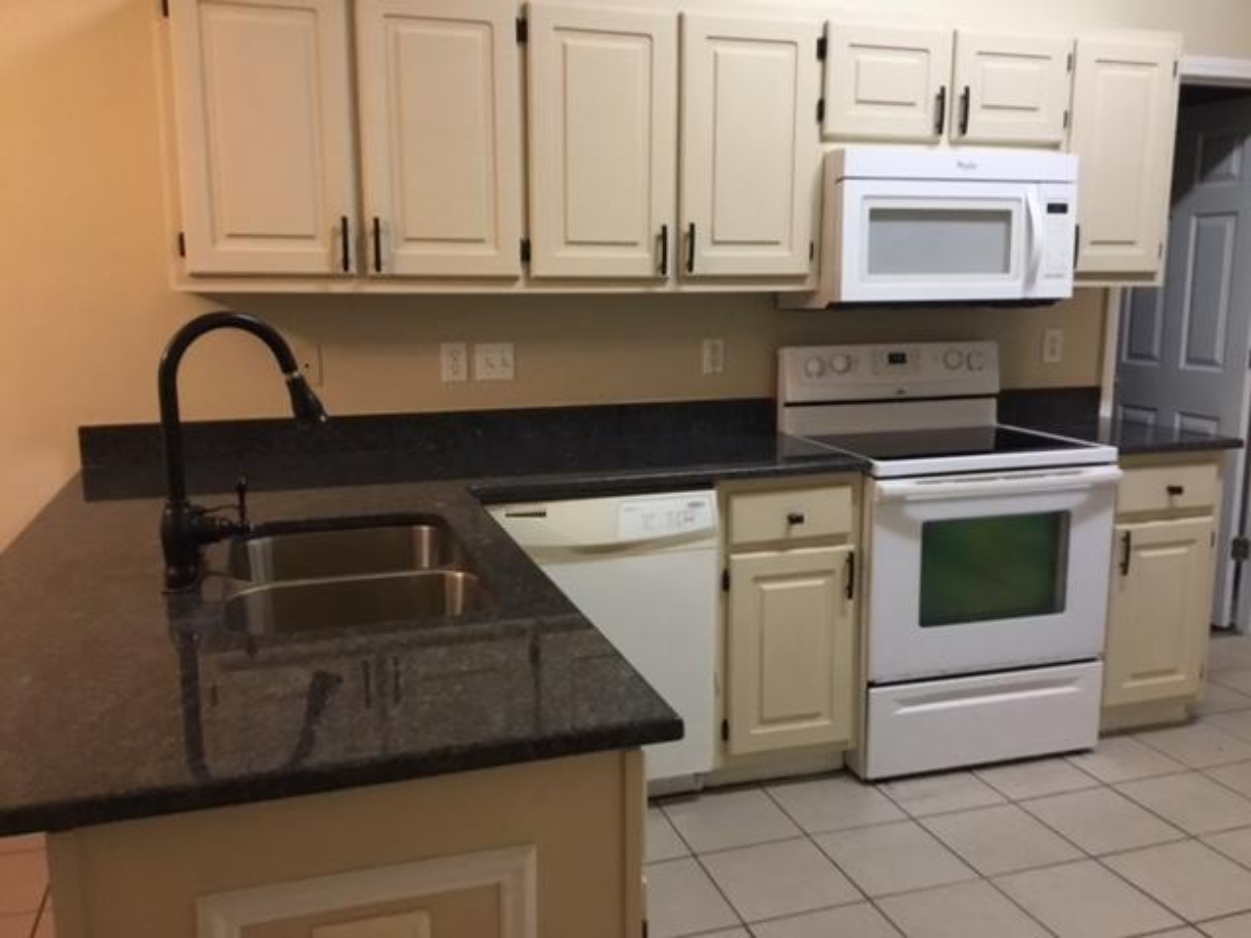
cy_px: 469
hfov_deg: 58.4
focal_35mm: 31
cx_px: 626
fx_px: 1120
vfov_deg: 45.4
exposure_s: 1/24
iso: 200
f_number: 2.4
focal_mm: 3.3
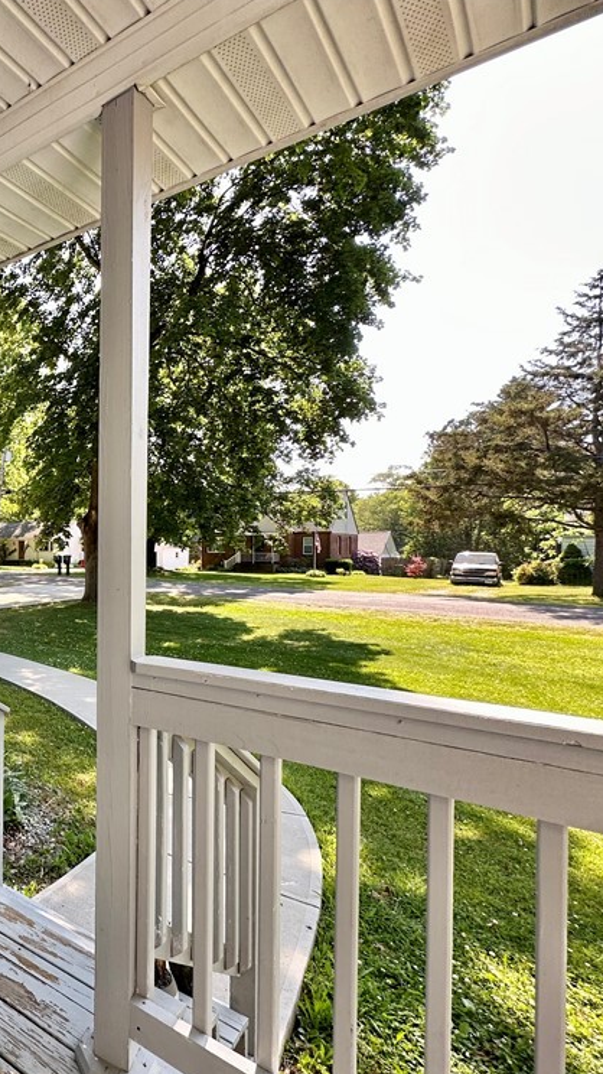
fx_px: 597
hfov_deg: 42.6
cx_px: -53
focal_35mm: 21
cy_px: 550
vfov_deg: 83.8
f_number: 2.2
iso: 40
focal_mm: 2.22
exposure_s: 1/304
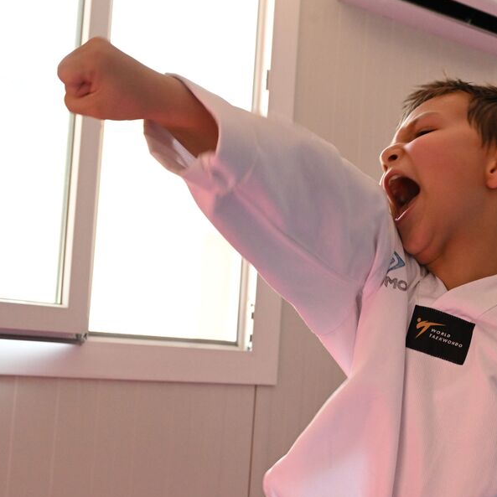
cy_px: 289
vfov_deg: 26.1
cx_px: 429
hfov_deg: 25.4
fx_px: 1072
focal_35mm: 66
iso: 3200
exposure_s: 1/250
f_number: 8
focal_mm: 36
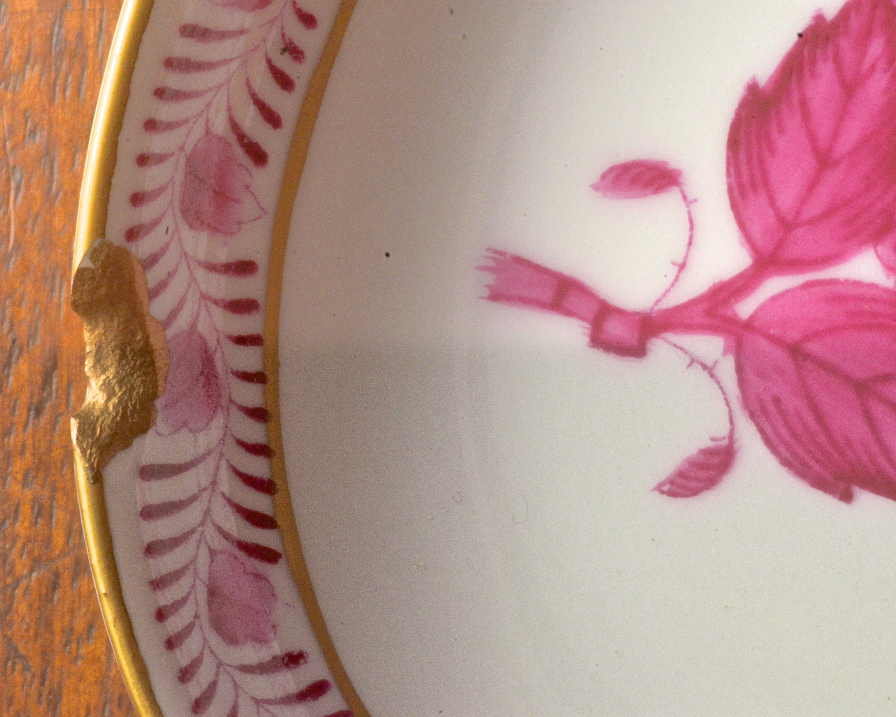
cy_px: 359
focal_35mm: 94
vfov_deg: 16.4
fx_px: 2481
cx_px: 372
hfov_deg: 20.5
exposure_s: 1/125
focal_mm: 55
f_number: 32
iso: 800
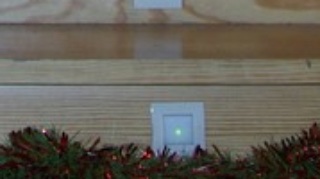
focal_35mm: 203
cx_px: -118
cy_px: -577
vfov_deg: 5.2
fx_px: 1720
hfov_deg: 10.4
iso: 400
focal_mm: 18
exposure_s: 1/30
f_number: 4.5
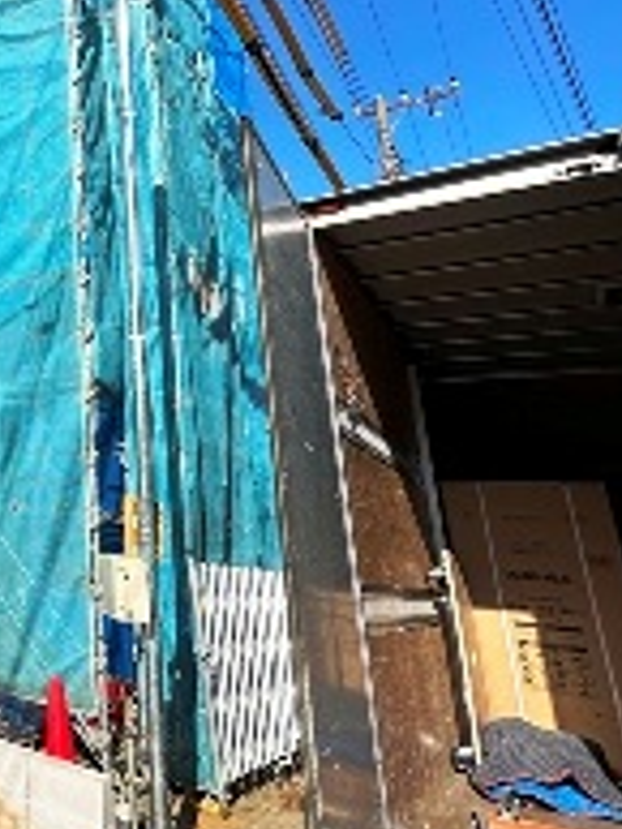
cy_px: 296
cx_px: -154
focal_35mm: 29
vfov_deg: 60.6
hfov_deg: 35.7
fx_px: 694
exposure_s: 1/1742
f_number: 2.2
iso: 40
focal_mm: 2.22
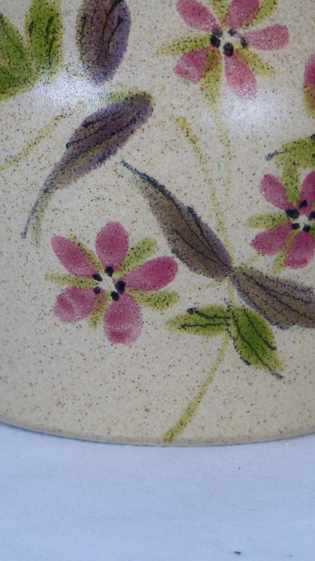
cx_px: 210
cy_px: 281
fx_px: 4975
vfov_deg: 6.4
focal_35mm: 335
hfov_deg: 3.6
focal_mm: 50.2
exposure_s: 1/80
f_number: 2.8
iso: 320
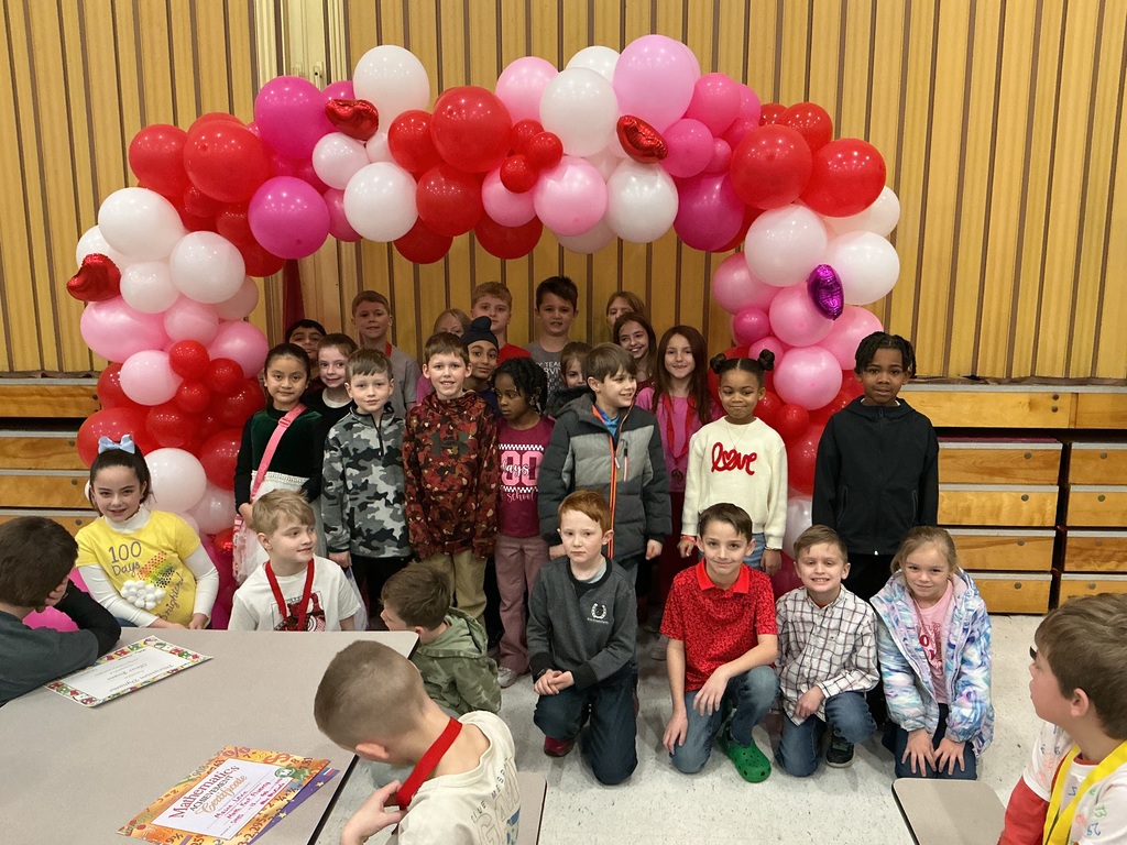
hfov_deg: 61.7
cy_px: 422
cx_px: 564
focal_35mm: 29
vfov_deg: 48.2
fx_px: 944
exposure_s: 1/60
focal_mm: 3
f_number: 1.8
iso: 250
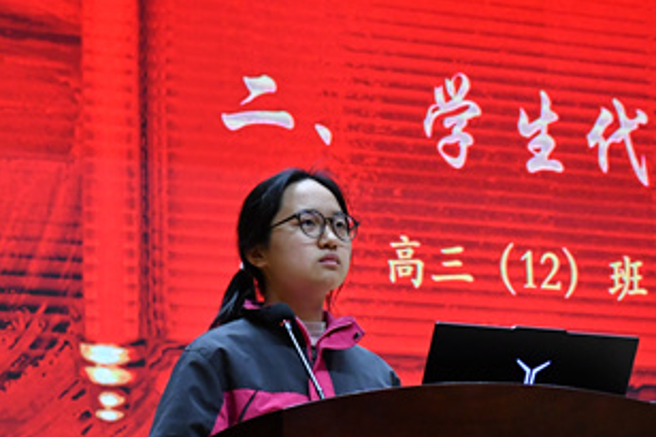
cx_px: 262
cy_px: 247
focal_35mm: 117
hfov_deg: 17.5
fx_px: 2131
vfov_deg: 11.7
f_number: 5.6
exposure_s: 1/640
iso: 3200
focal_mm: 40
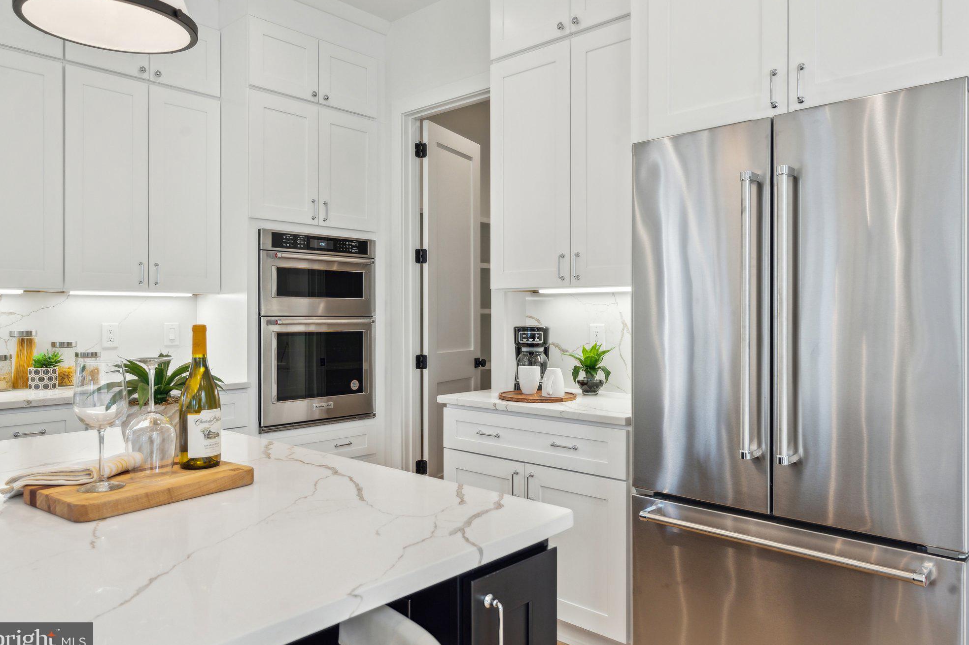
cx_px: 488
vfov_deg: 51.3
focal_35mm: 25
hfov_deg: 71.5
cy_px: 322
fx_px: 673
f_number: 8
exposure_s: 1/25
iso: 400
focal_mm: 24
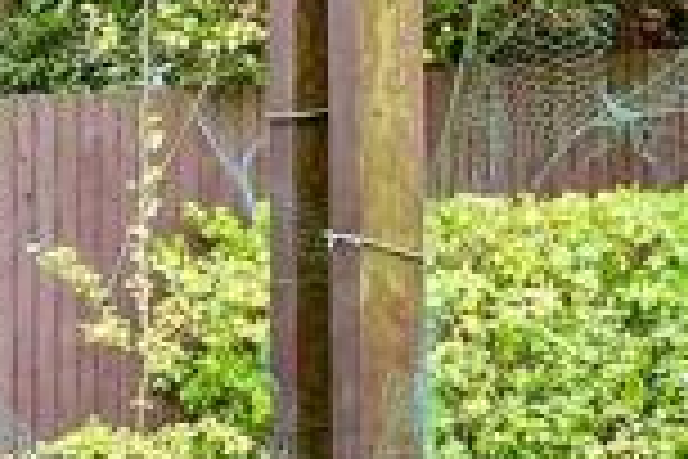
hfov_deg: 14.5
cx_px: -823
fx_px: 2045
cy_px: 326
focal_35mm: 107
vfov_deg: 12.8
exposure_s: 1/40
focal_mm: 11
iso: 500
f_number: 8
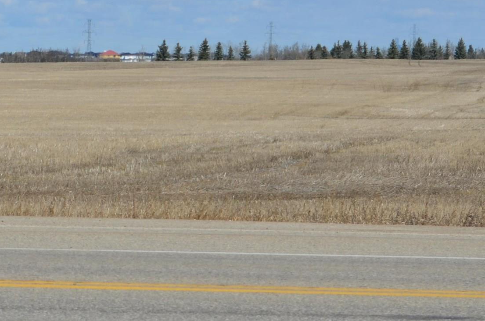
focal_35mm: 229
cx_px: 120
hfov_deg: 9.0
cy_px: 16
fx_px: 3084
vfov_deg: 6.0
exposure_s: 1/320
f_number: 9
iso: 100
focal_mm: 55
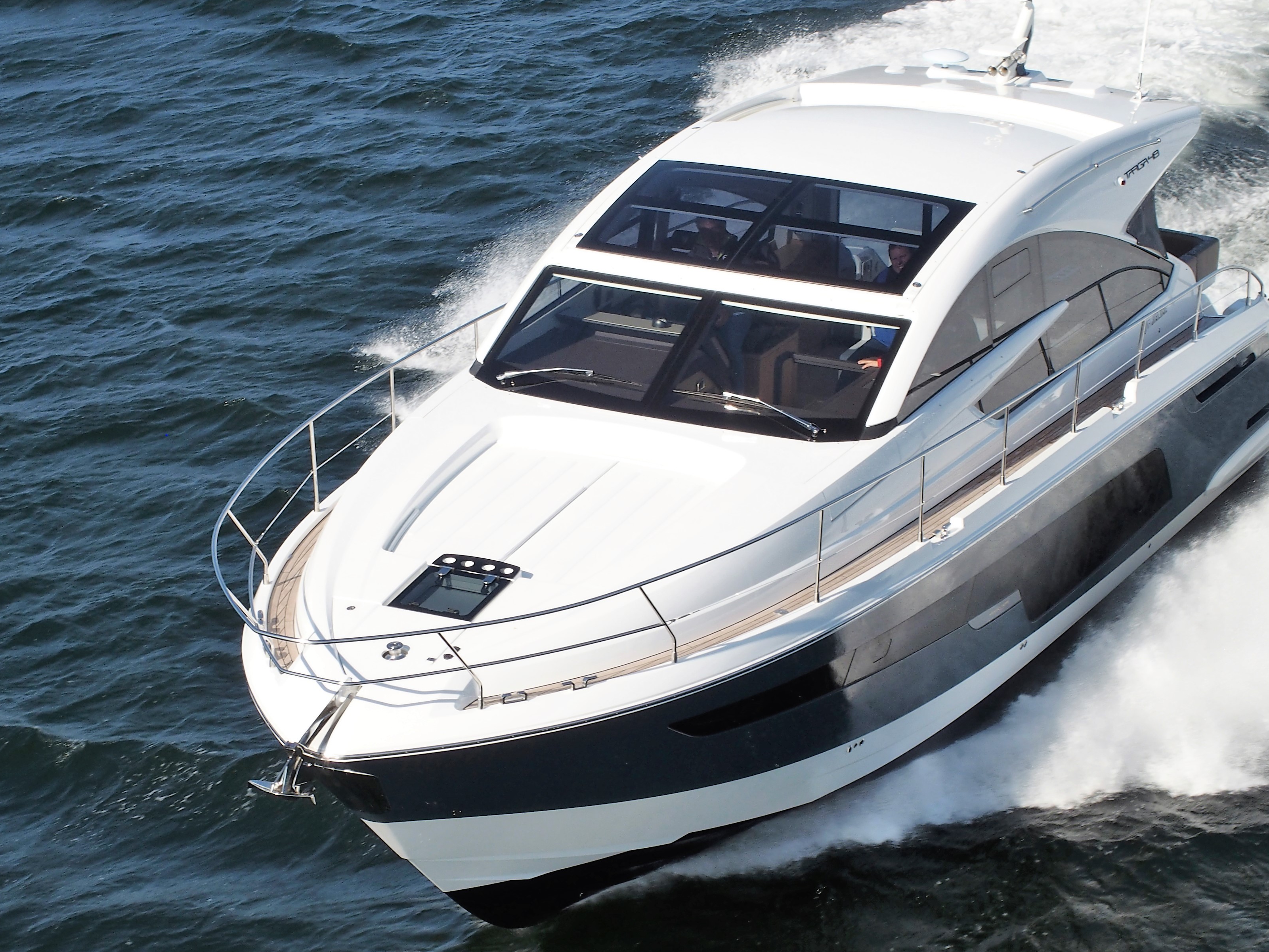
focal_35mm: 114
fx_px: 4179
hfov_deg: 17.3
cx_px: 598
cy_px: 437
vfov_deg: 13.0
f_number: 5.6
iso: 100
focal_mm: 19.6
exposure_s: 1/500
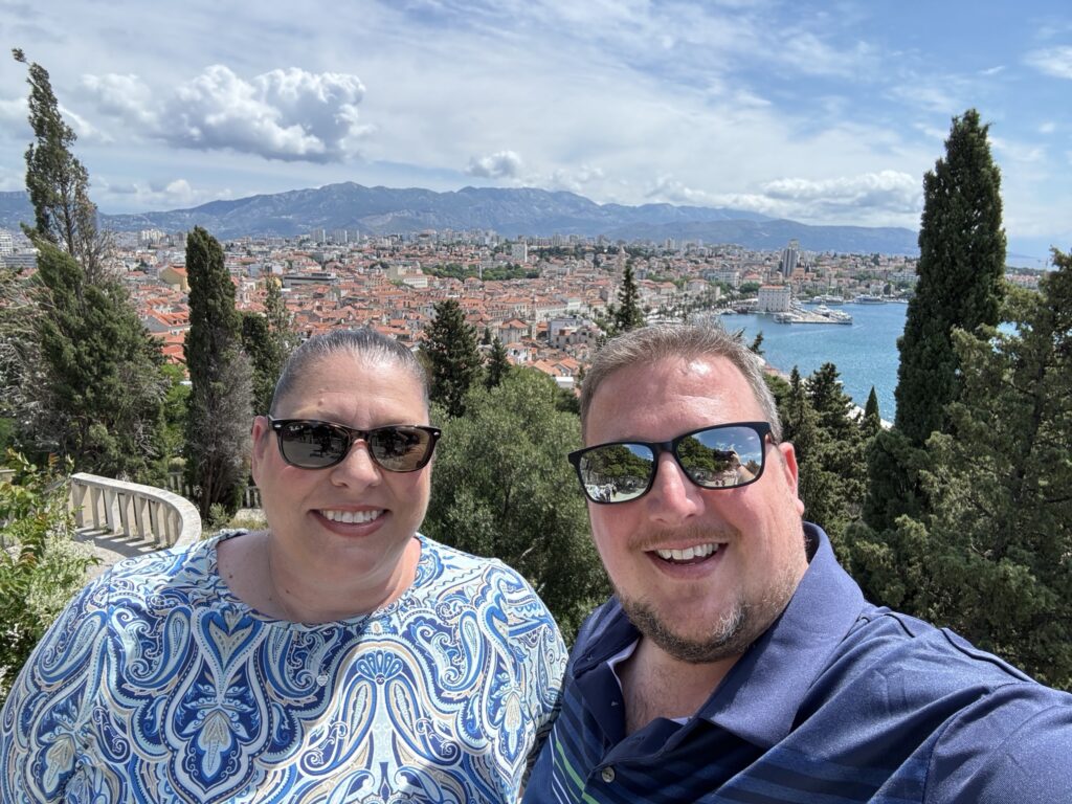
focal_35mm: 23
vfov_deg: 58.9
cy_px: 402
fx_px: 712
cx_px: 536
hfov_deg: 73.9
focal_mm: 2.69
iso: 25
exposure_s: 1/772
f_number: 1.9
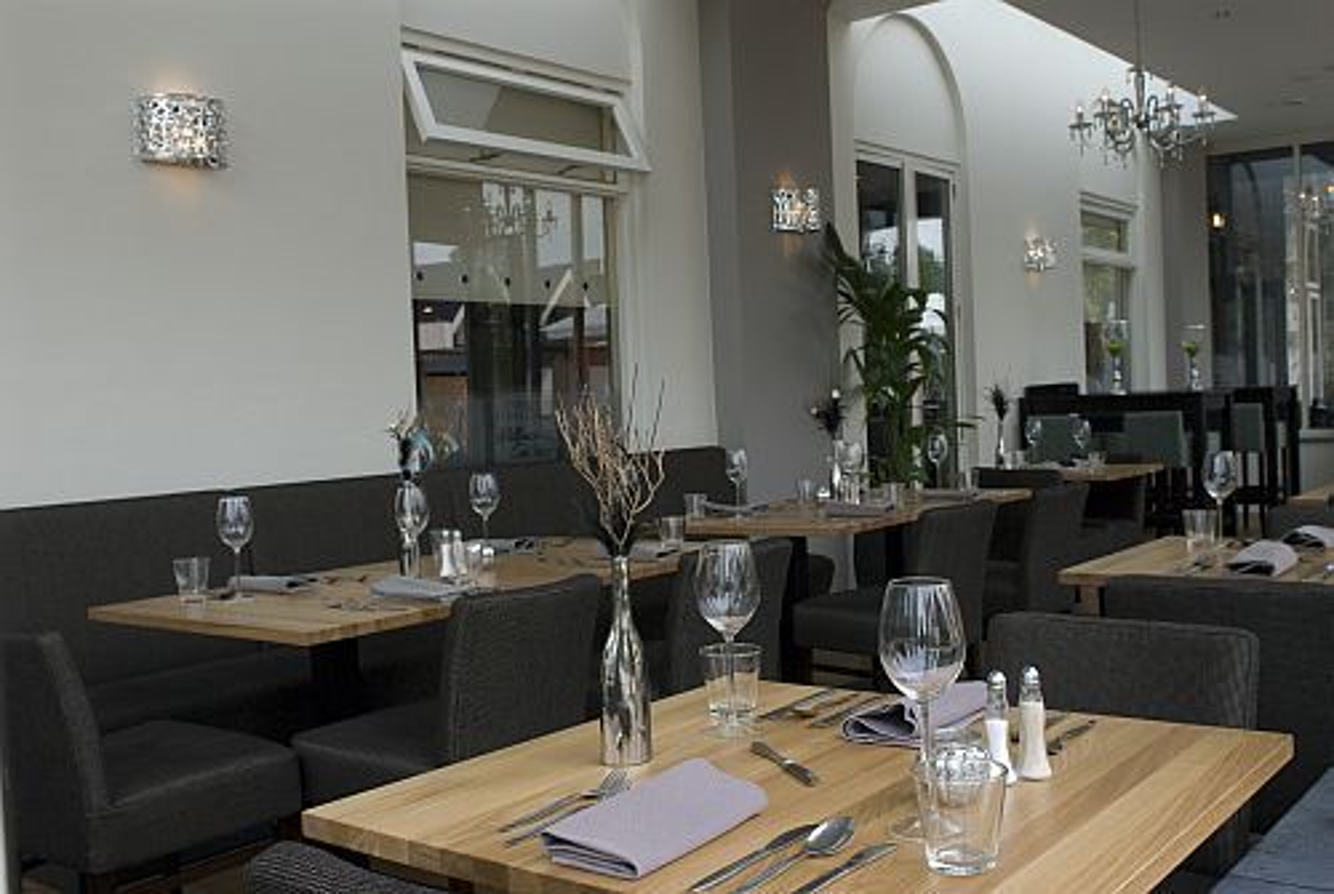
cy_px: 447
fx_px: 1336
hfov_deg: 53.1
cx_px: 667
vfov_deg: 37.0
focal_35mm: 36
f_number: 7.1
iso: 400
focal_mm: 24
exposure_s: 1/200
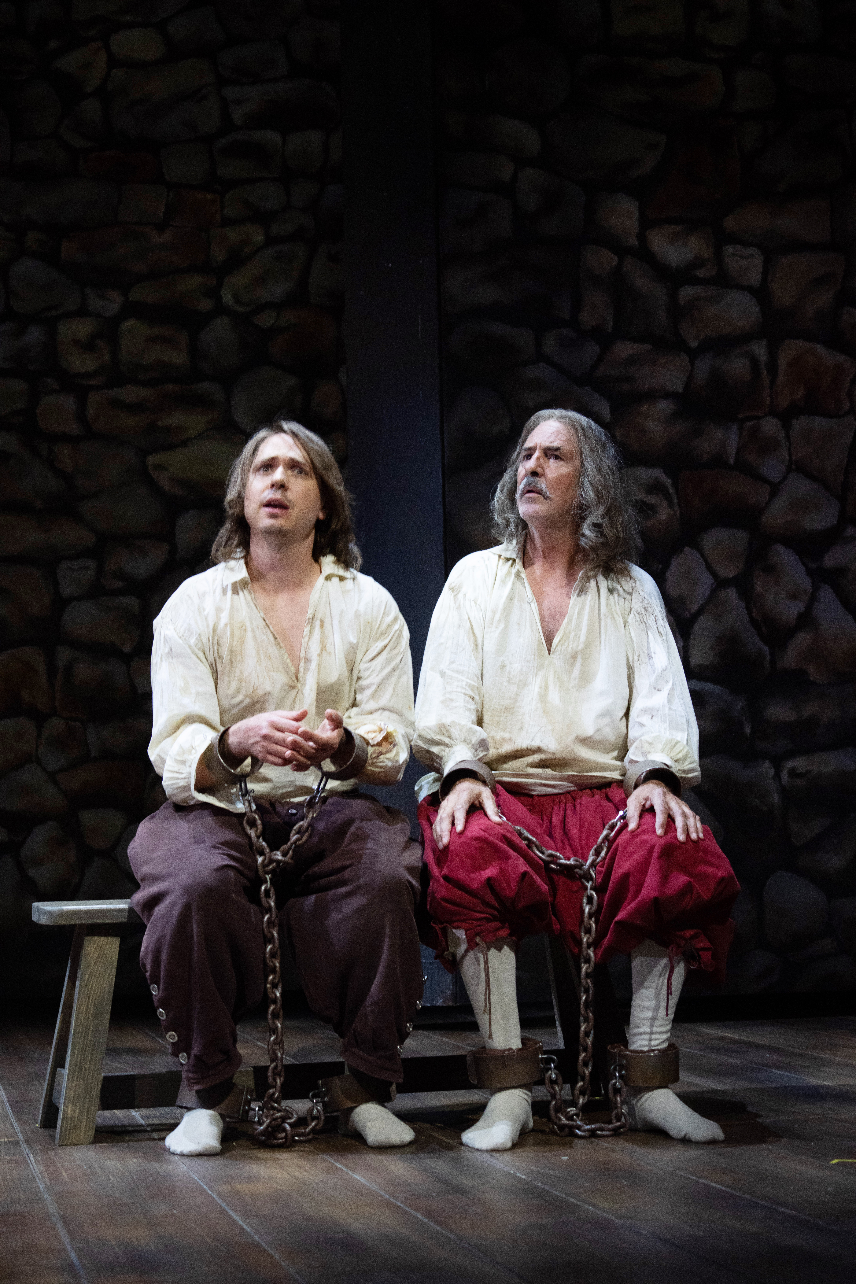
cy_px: 642
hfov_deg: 19.5
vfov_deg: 28.8
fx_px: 2496
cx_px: 428
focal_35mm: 70
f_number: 4
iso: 3200
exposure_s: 1/160
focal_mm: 70
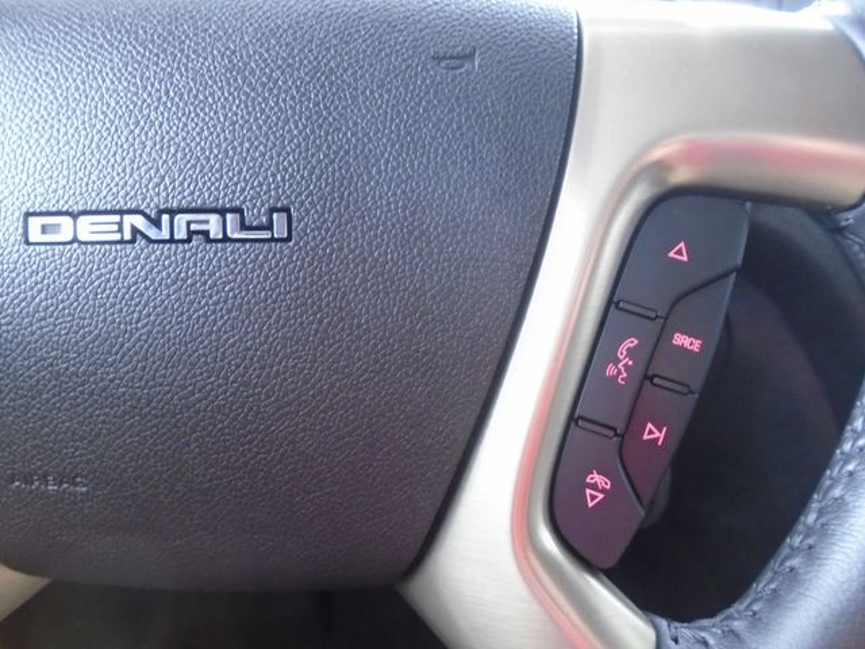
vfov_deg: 53.1
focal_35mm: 26
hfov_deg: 67.3
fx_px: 650
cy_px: 324
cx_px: 432
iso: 400
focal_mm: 4.6
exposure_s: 1/13
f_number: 3.2
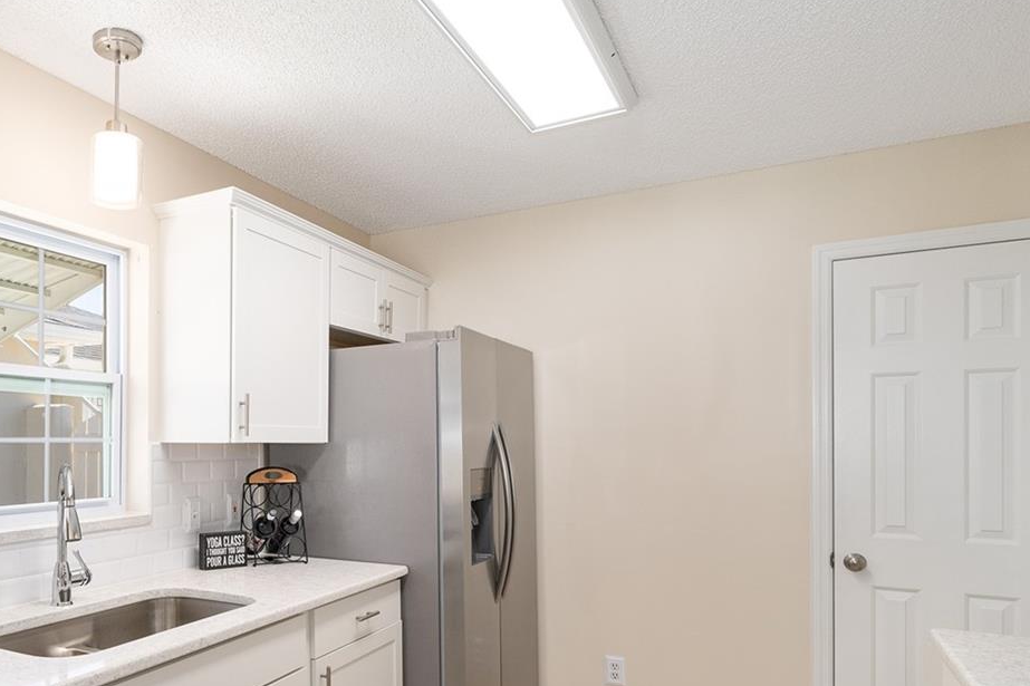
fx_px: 744
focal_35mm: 26
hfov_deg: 65.3
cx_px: 262
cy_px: 437
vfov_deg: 49.0
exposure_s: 1/50
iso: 400
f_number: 8
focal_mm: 15
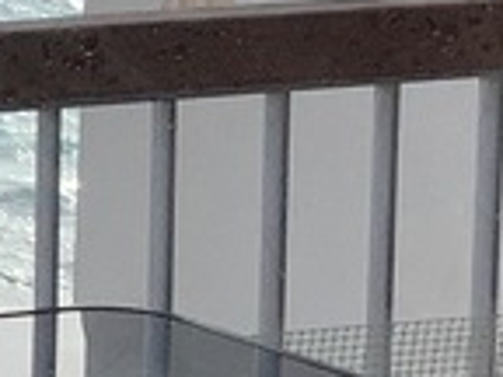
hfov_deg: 7.9
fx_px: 3197
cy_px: 178
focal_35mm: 220
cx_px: -940
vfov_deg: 6.8
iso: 25
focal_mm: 3.3
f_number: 2.4
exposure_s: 1/806
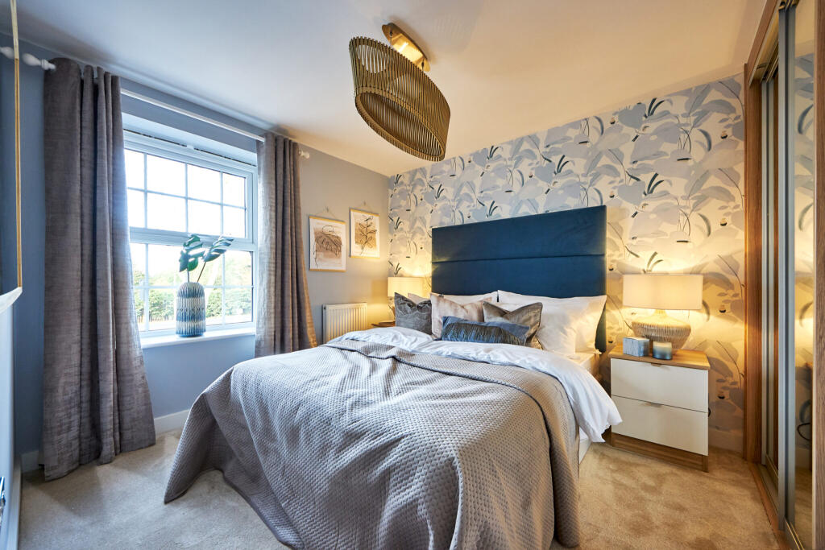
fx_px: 275
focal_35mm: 12
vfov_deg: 90.0
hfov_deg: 112.6
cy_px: 275
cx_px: 412
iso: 200
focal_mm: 8
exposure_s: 1/8
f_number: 7.1
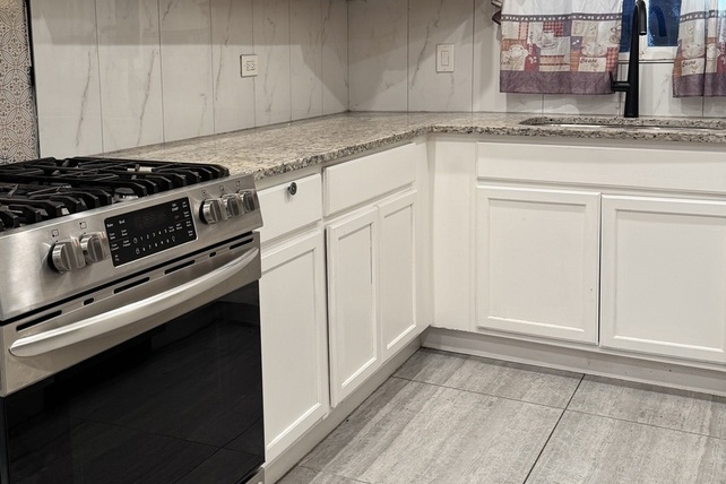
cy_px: 152
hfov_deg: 46.0
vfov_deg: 31.6
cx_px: 277
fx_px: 847
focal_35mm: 42
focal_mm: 6.76
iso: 100
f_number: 1.78
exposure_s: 1/60
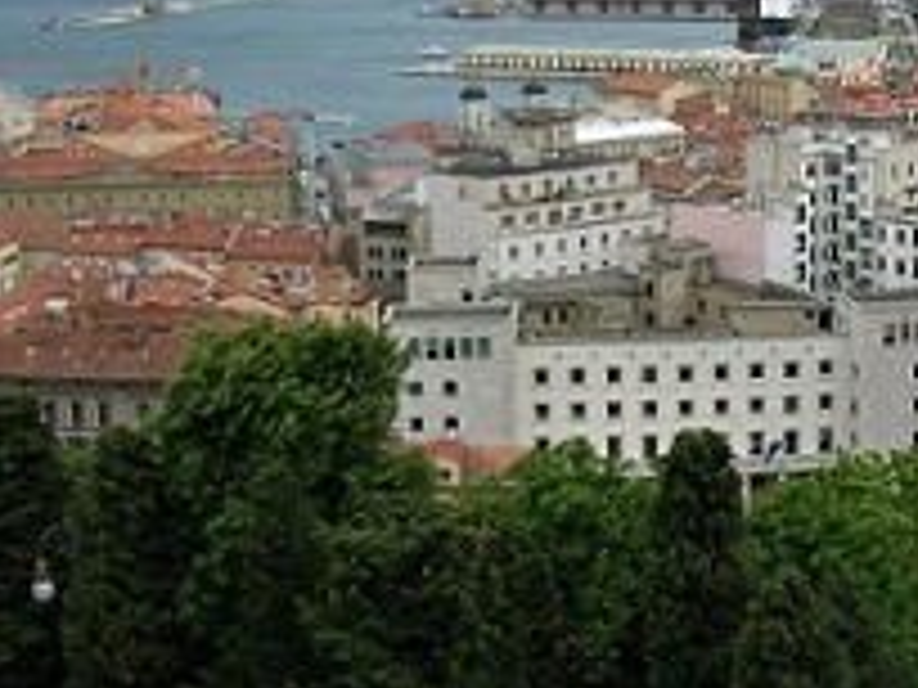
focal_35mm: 71
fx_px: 1883
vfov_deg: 20.5
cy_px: 121
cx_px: 875
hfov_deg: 26.2
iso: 50
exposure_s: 1/118
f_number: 4.9
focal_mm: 5.7
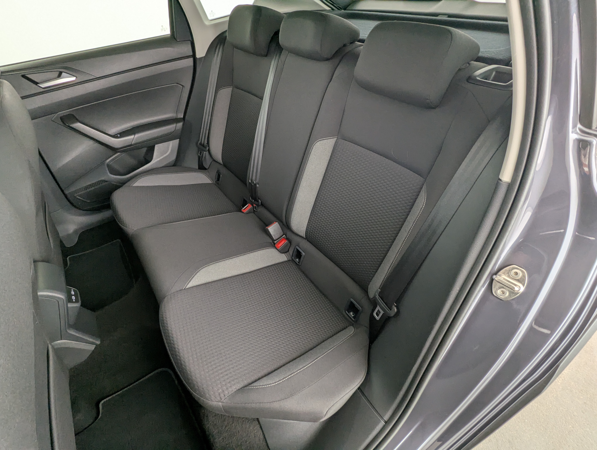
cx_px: 298
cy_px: 225
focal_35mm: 16
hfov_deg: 94.4
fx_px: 276
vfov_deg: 78.2
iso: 92
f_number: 2.2
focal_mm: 2.35
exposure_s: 1/30.7
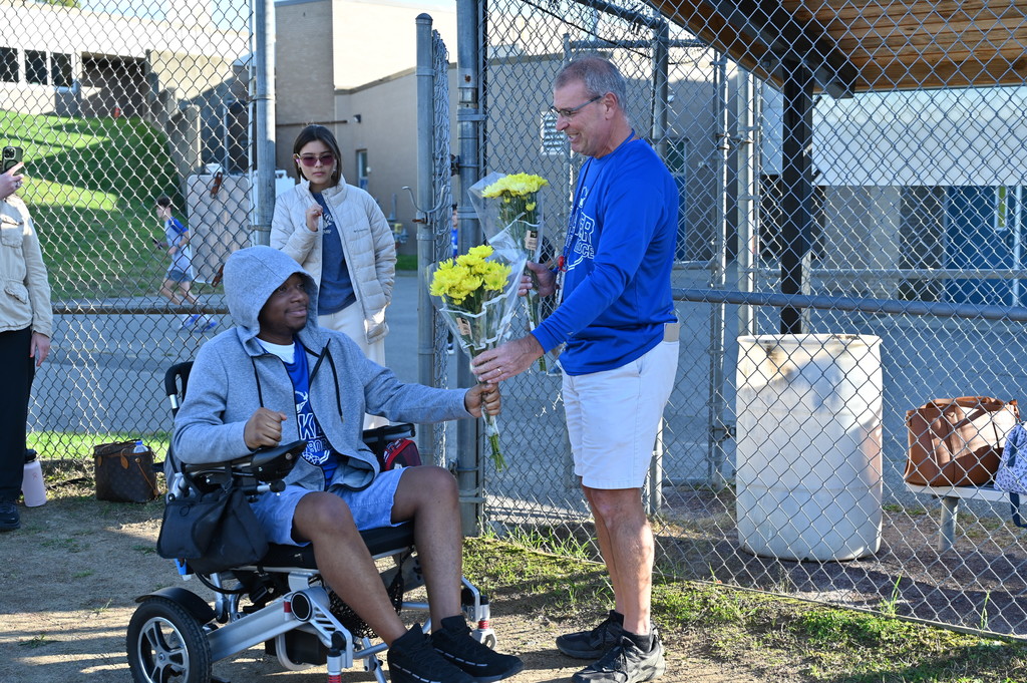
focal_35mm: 48
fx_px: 1368
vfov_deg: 28.0
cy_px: 342
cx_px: 514
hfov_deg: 41.1
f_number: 5
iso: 200
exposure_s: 1/250
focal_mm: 48
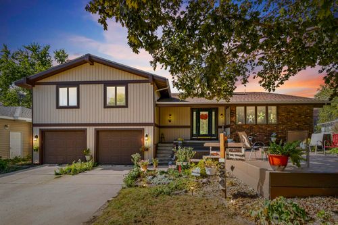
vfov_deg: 73.7
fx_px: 150
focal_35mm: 16
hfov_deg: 96.8
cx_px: 169
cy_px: 112
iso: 400
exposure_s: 1/640
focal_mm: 16
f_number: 8
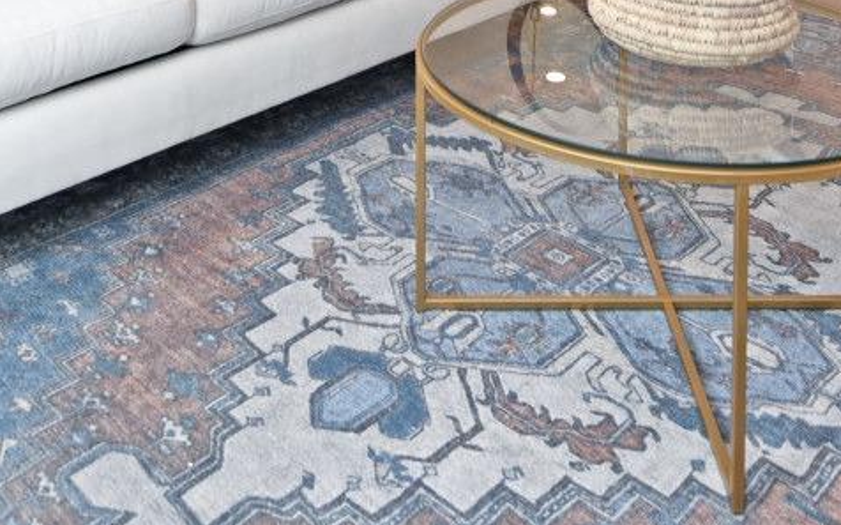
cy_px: -338
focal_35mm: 45
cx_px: 419
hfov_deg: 44.4
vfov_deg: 21.8
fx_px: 1031
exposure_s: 1/80
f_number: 4.5
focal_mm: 14
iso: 200
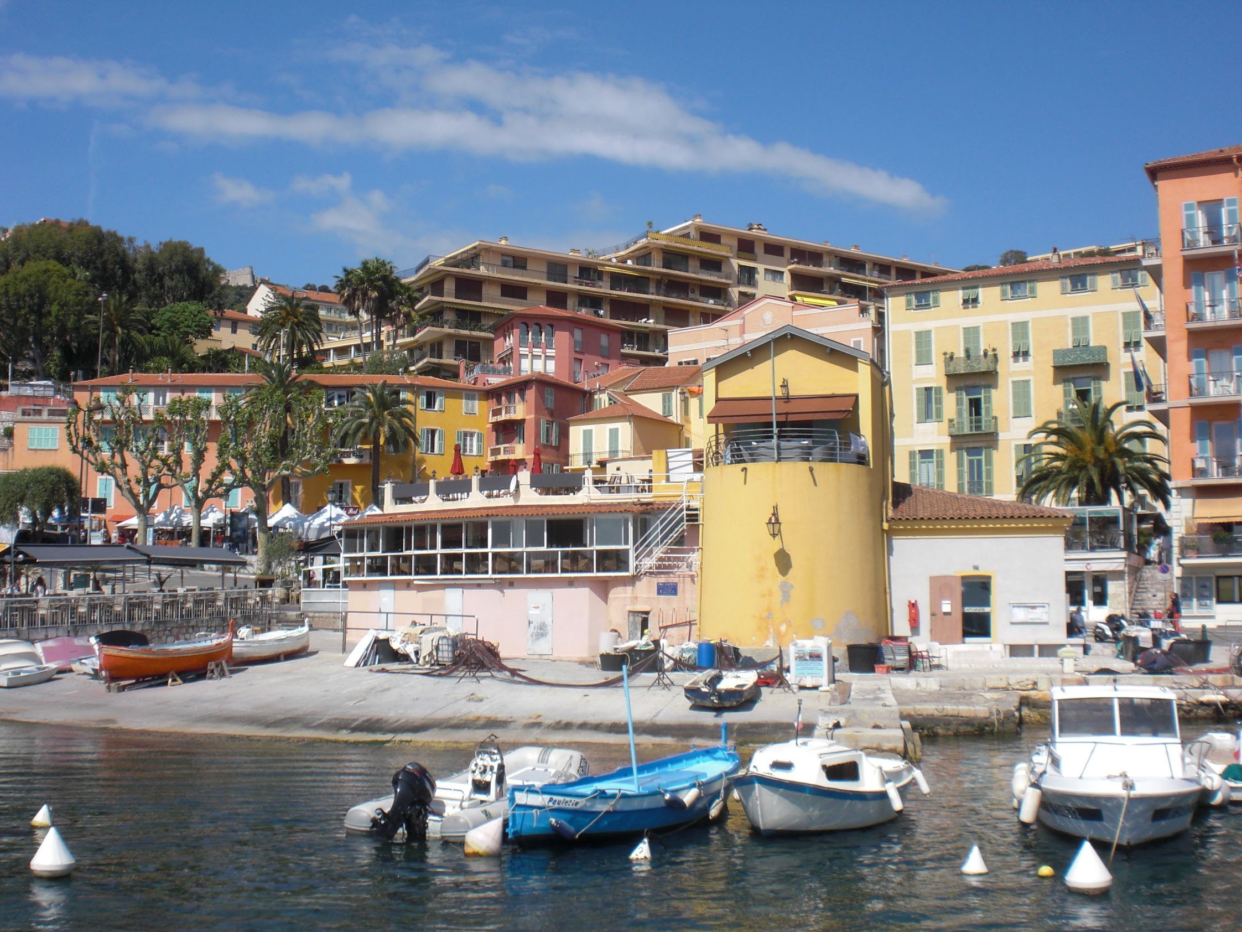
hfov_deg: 47.9
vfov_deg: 36.8
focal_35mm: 39
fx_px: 1399
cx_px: 623
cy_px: 475
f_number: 5.6
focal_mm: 6.3
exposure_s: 1/500
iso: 64
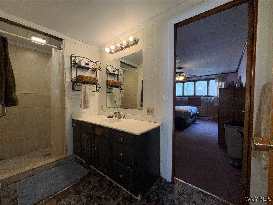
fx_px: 110
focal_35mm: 14
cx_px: 136
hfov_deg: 102.1
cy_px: 102
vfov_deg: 85.7
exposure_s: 1/122
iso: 50
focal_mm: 2.22
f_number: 2.2
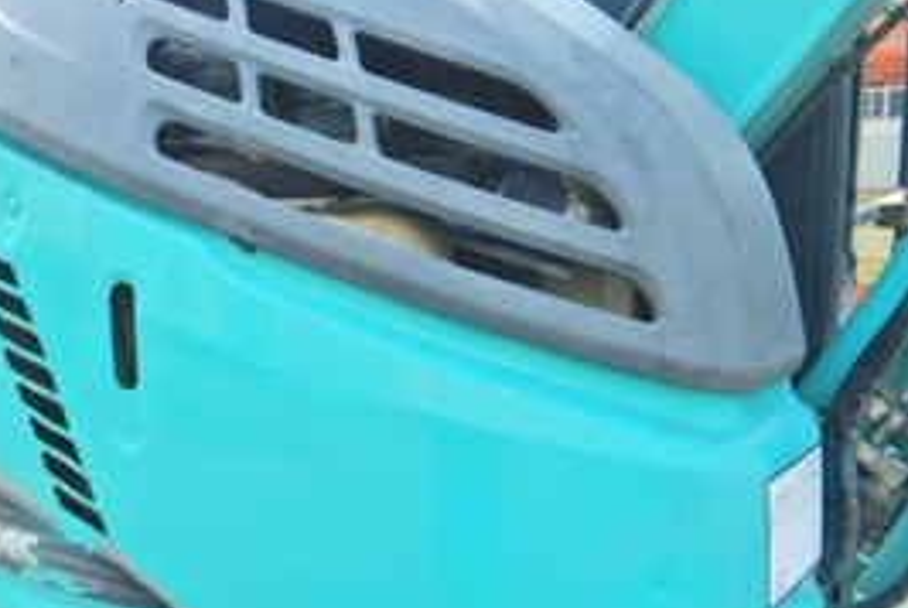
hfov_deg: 43.4
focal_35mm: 45
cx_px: 365
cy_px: 403
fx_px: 1136
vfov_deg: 29.7
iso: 125
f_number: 2.8
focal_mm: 4.3
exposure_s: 1/800
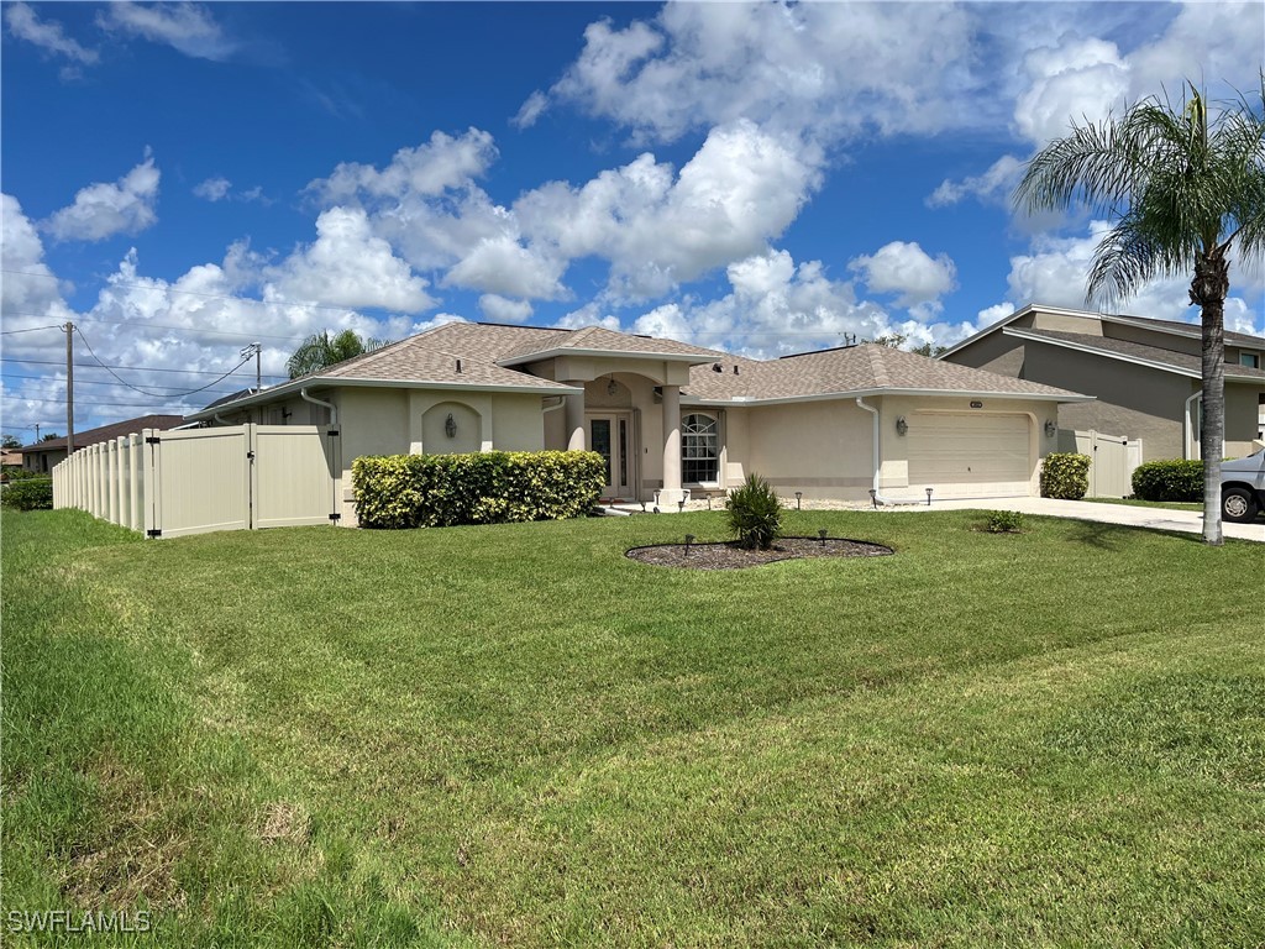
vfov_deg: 53.1
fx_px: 950
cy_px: 474
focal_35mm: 26
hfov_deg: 67.3
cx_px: 632
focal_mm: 5.1
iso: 50
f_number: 1.6
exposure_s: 1/6173
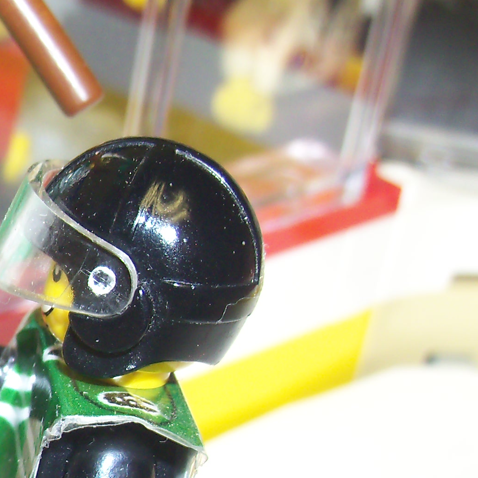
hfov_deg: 13.7
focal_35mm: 119
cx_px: -264
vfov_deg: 14.6
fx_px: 1859
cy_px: 334
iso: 64
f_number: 3
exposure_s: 1/30
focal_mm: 6.3
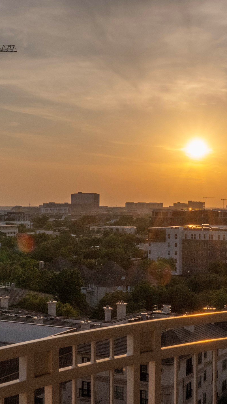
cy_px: 201
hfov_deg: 18.0
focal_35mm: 67
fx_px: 717
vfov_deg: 31.4
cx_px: 101
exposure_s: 1/800
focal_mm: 28
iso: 640
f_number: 22
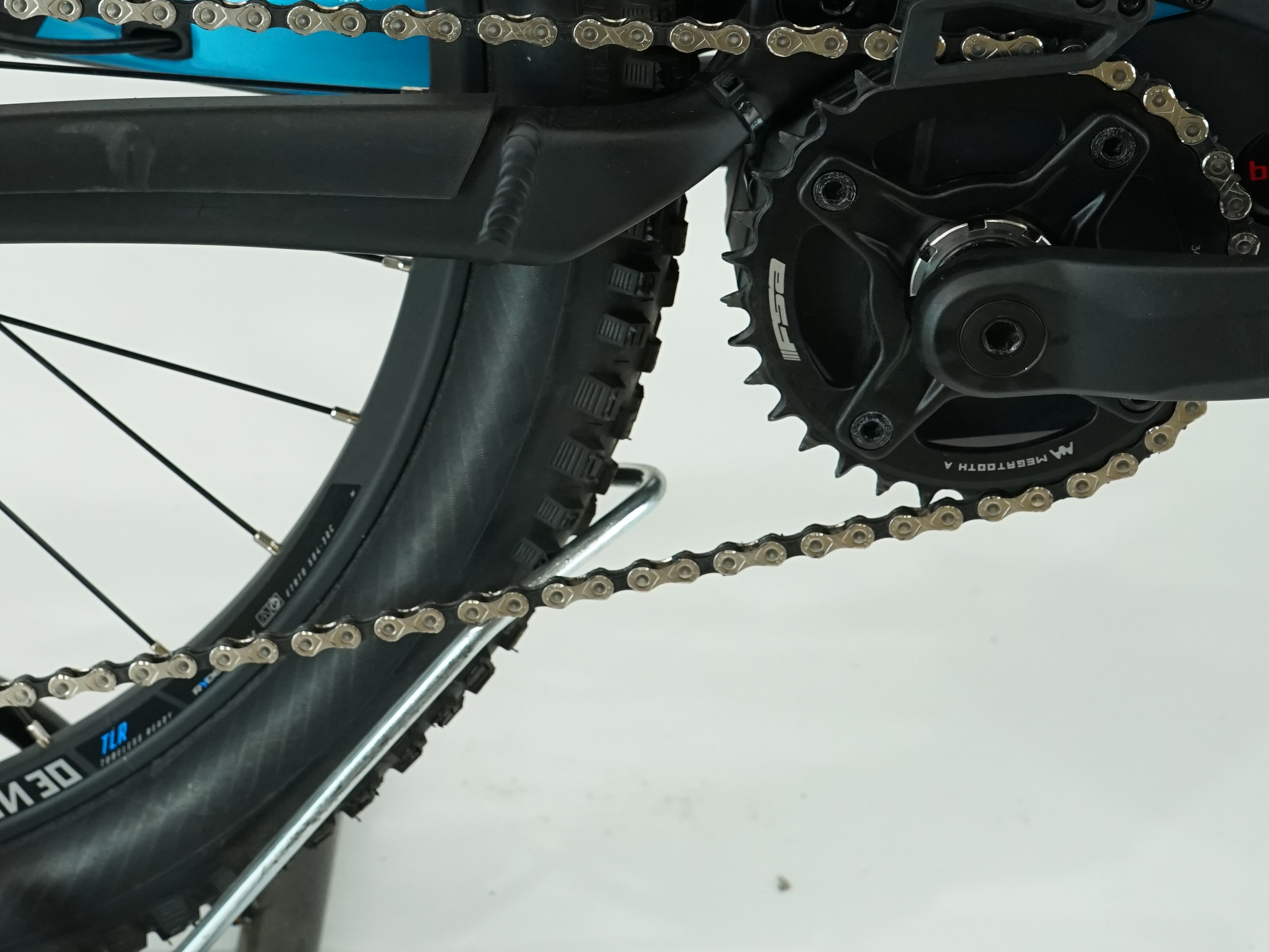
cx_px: 448
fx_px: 2420
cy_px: 169
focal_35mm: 66
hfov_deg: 29.2
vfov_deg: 21.9
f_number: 5.6
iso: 1600
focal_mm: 33
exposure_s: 1/200
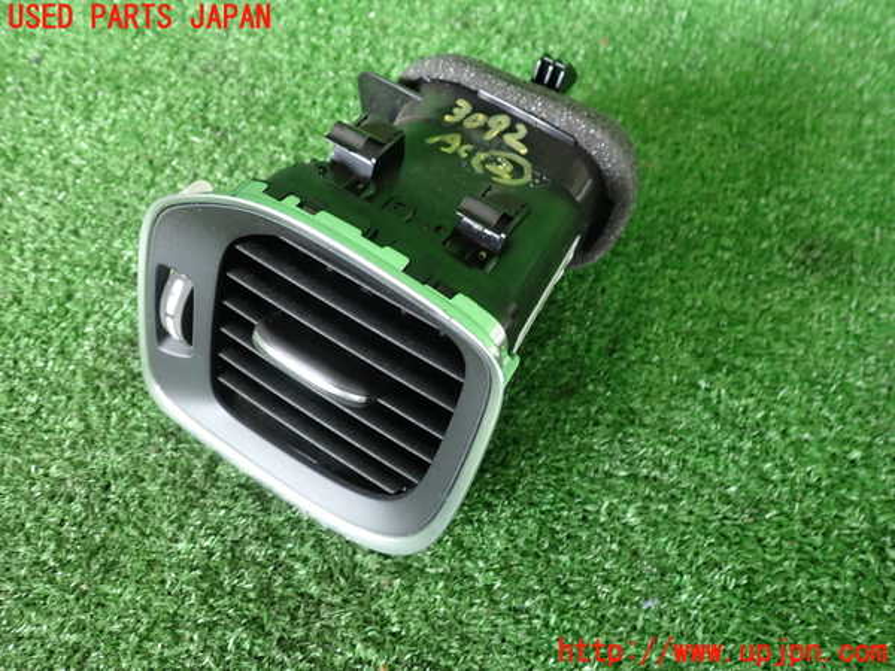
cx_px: 448
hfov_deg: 60.0
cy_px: 336
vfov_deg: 46.8
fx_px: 776
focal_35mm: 30
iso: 200
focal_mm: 5.4
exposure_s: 1/60
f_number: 2.3
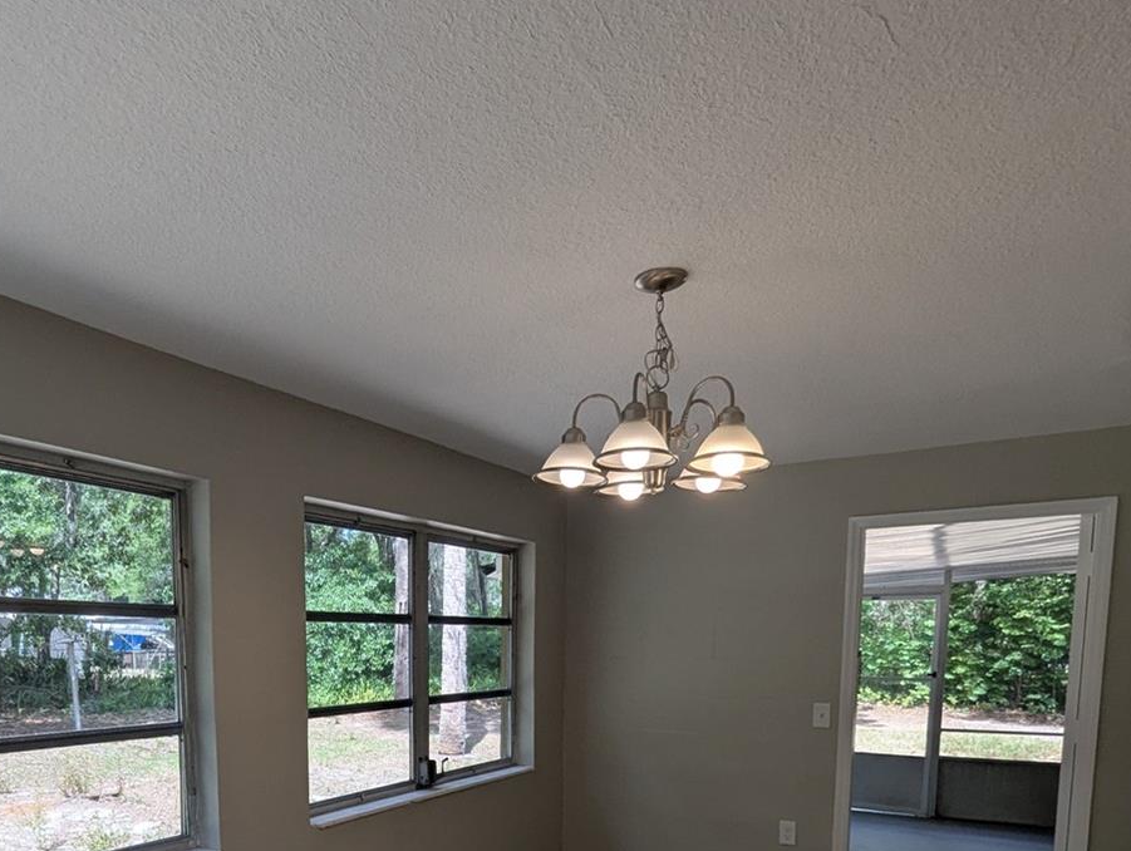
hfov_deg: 72.6
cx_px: 423
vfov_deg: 53.5
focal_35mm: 23
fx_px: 752
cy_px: 724
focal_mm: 1.95
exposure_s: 1/199
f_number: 2.2
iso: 46
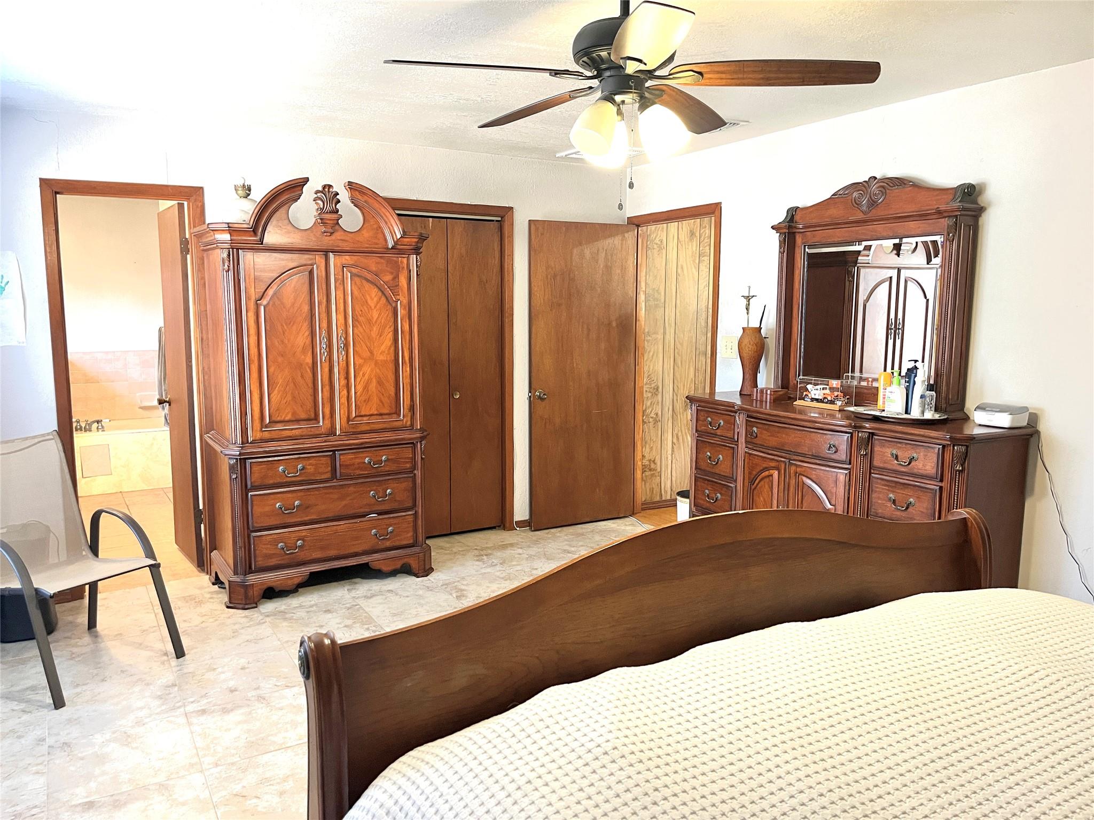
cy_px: 410
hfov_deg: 67.3
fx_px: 822
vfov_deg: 53.1
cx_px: 547
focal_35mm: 26
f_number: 1.6
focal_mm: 5.1
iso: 250
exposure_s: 1/60
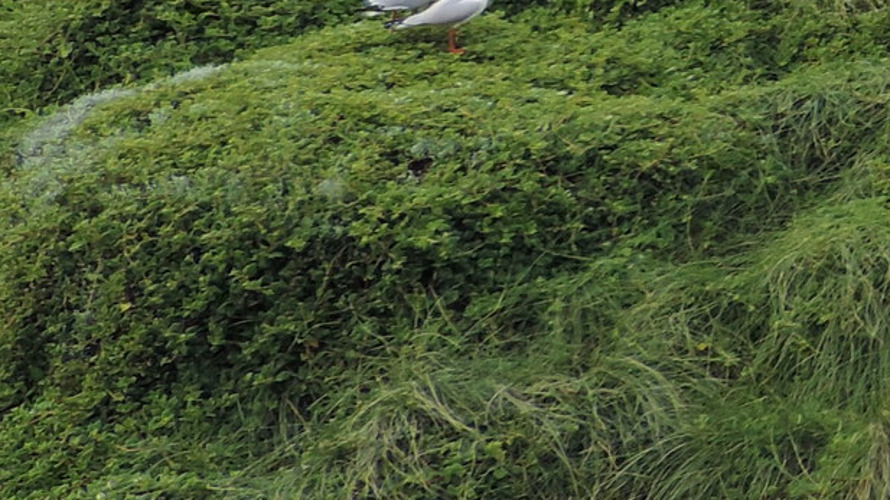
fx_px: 2501
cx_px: 1761
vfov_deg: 11.1
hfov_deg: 15.9
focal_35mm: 106
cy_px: -152
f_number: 3
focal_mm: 4.3
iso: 80
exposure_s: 1/320
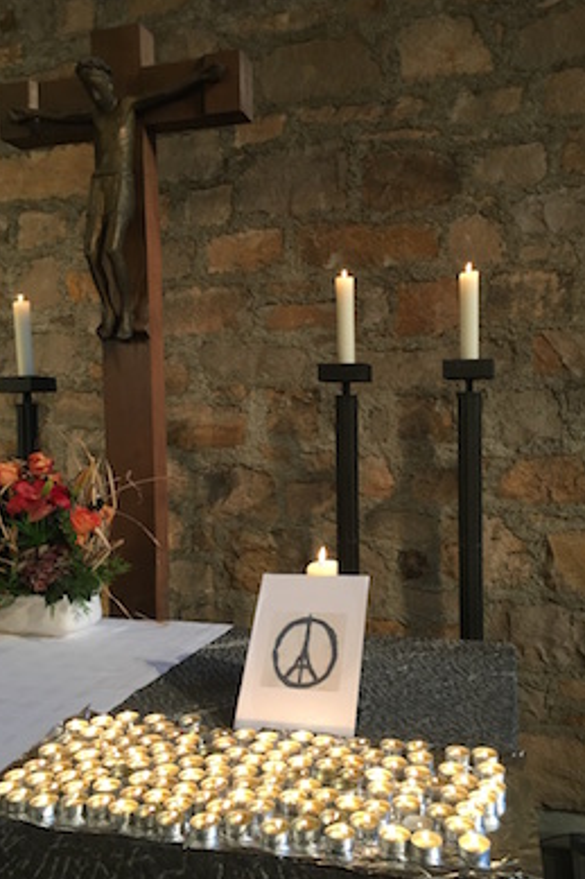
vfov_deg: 60.3
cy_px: 445
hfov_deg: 42.3
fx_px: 756
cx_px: 305
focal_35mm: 31
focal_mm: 4.15
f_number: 2.2
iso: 125
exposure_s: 1/33
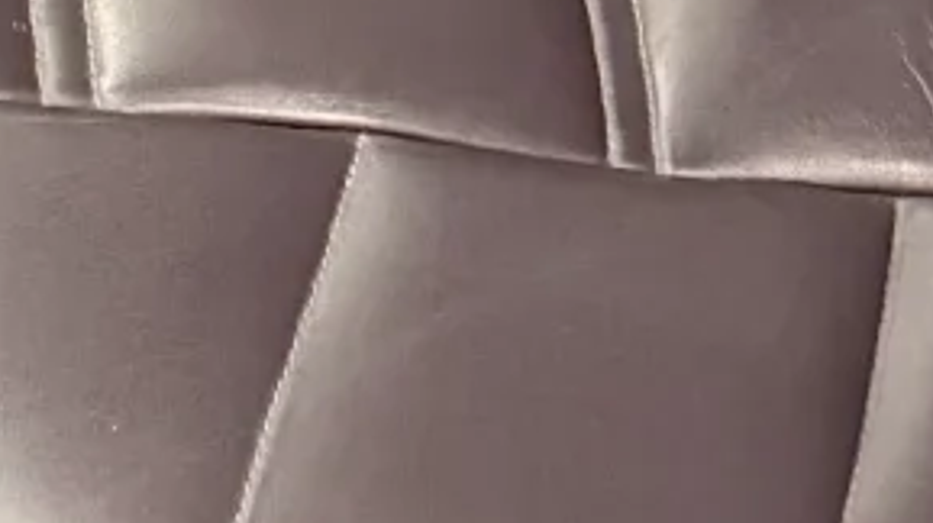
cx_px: -210
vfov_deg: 4.8
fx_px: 5735
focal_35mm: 232
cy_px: -1472
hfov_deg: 9.2
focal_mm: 6.76
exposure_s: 1/50
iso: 640
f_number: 1.78
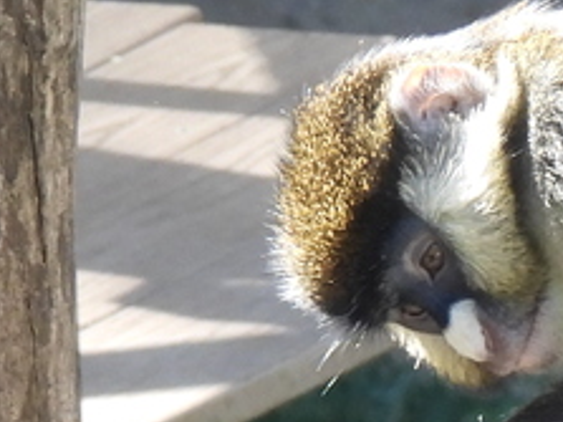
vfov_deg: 1.1
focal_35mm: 1380
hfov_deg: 1.4
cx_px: 982
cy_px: 556
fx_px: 22432
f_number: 4.5
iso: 280
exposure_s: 1/125
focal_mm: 42.8
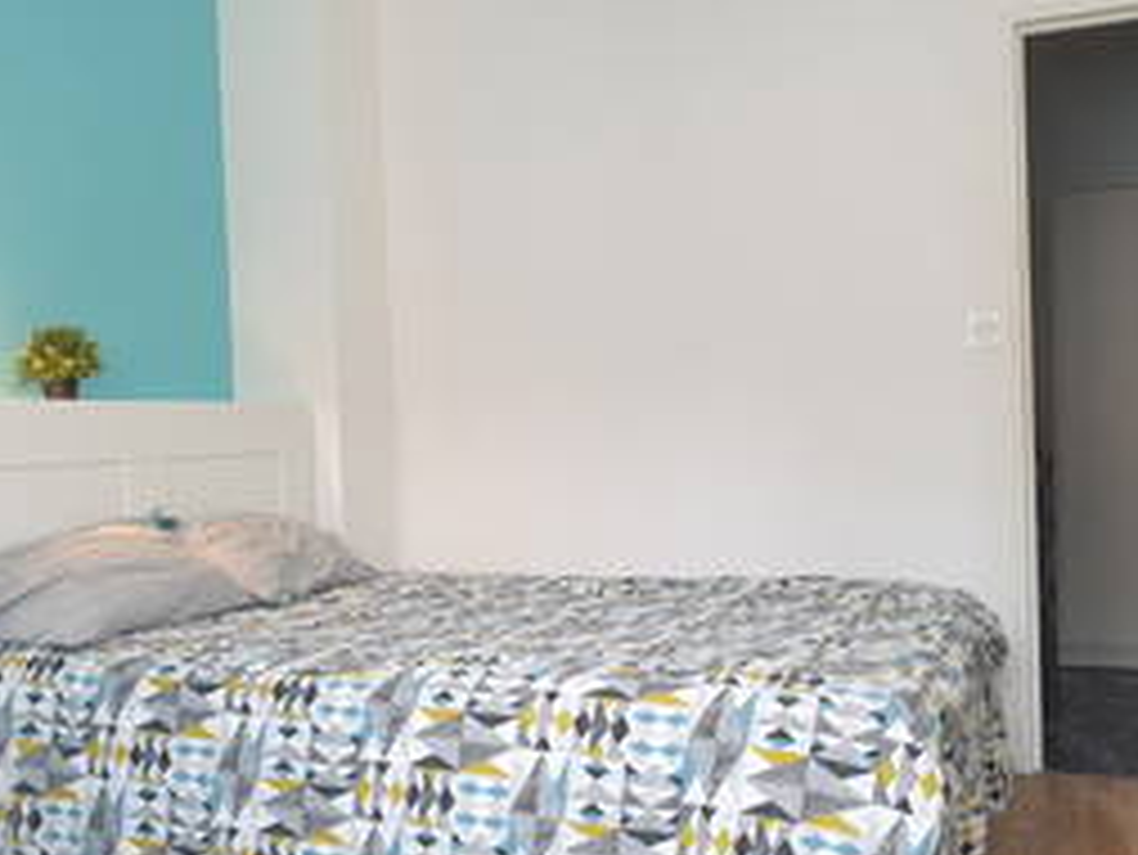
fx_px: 1217
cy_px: 482
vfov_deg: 38.6
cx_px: 549
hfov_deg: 50.1
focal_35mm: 37
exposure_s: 1/50
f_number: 2.4
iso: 125
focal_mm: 4.3
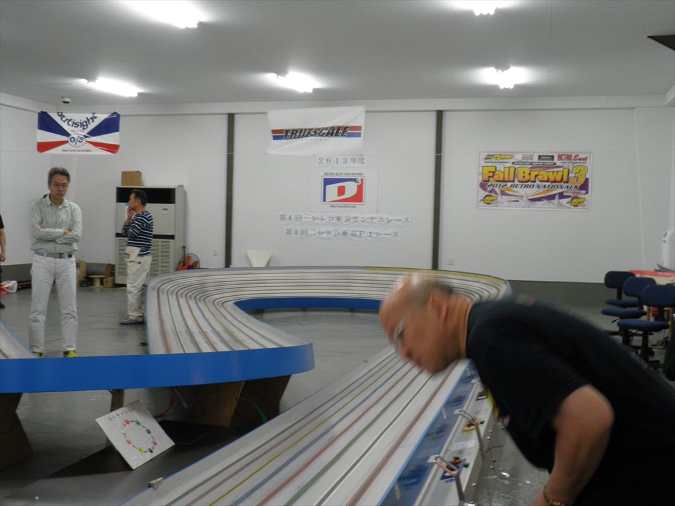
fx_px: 799
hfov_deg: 45.8
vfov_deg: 35.1
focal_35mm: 41
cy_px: 253
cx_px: 338
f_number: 3.9
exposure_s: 1/20
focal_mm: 7.3
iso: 200
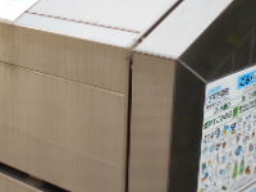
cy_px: 168
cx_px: 72
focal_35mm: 83
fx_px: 614
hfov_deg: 23.4
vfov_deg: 17.5
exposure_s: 1/100
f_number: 3.2
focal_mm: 4.6
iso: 80
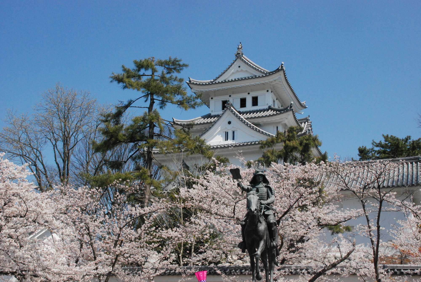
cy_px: 141
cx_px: 210
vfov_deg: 28.1
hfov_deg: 41.1
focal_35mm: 48
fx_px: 562
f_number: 19
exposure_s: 1/1500
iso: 1600
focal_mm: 32
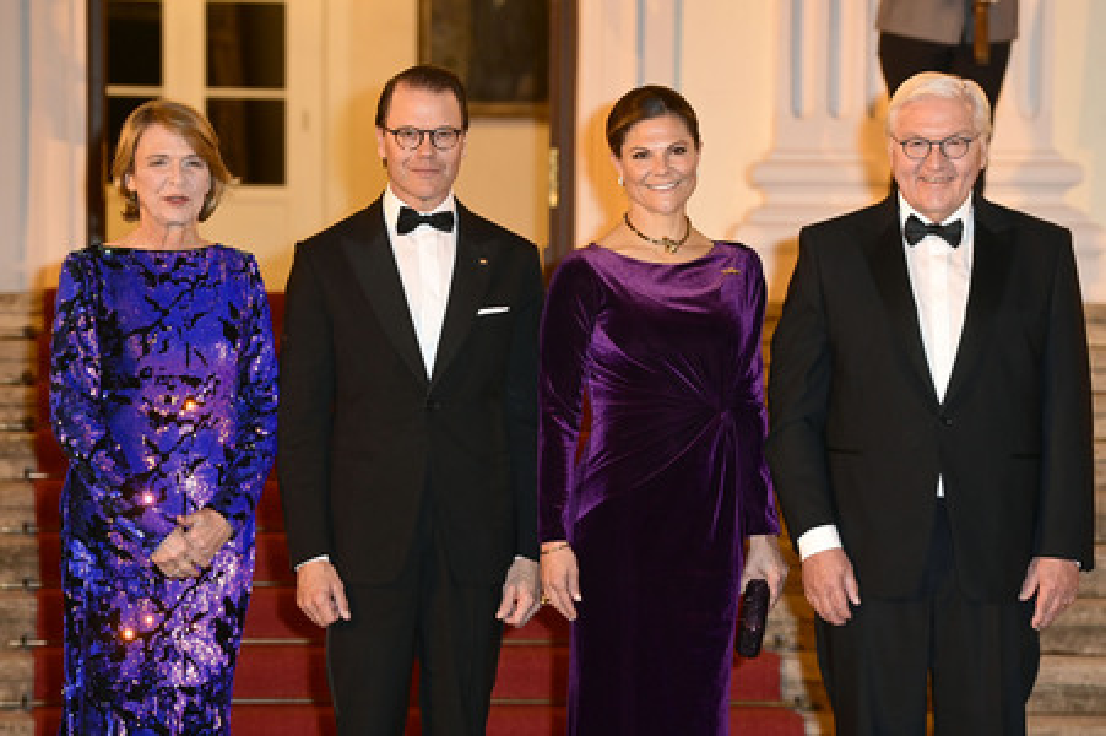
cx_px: 553
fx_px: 4605
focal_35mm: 150
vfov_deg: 9.1
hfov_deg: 13.7
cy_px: 368
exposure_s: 1/100
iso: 3200
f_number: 5.6
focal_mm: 150
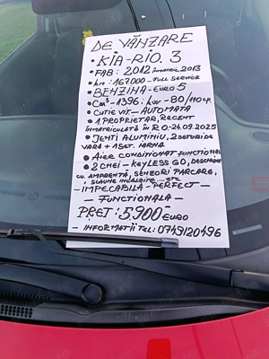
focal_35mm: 24
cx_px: 134
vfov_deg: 71.6
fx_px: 249
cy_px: 180
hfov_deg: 56.8
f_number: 1.75
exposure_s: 1/100
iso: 300
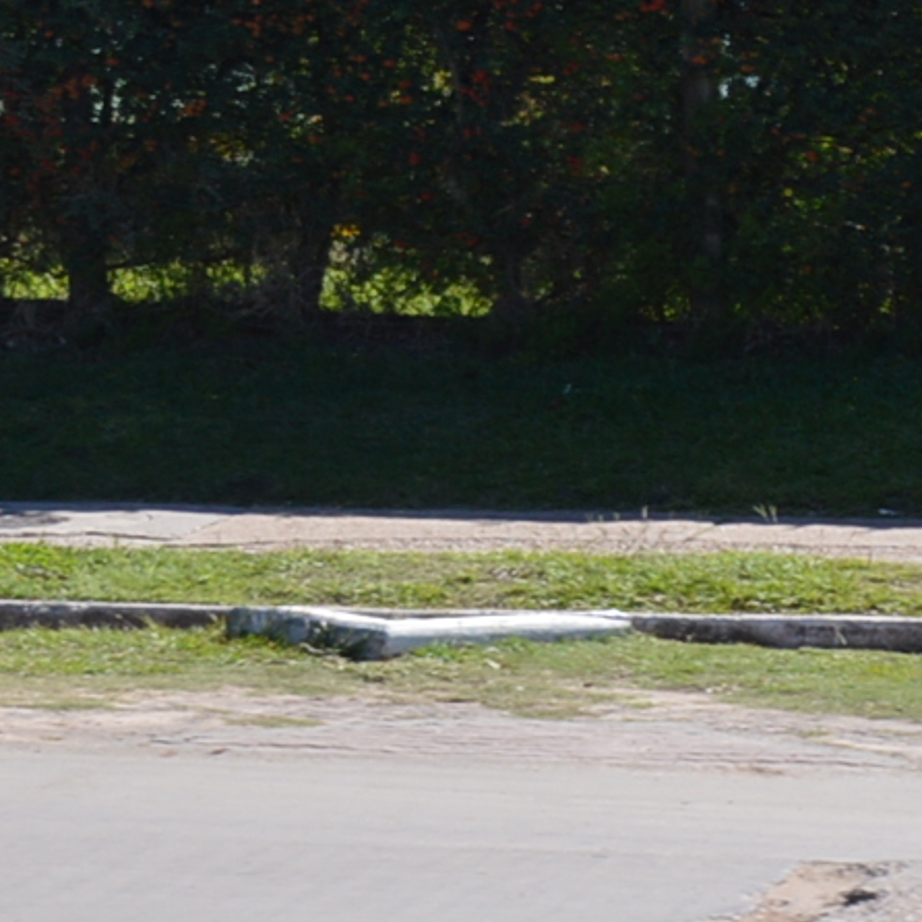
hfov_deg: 9.1
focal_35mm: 189
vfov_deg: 9.0
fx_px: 5695
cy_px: -540
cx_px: 1176
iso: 100
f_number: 7.1
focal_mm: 22
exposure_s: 1/200
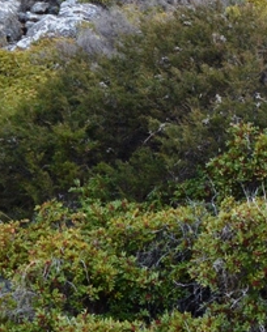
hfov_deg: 13.9
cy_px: 56
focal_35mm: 102
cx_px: 438
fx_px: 1005
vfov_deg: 18.6
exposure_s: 1/125
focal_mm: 18
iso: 360
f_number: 5.6
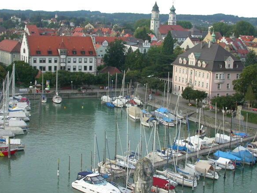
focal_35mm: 64
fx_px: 475
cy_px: 101
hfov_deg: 30.3
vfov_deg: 22.9
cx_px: 134
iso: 100
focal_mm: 12.2
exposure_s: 1/95.1
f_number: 4.9
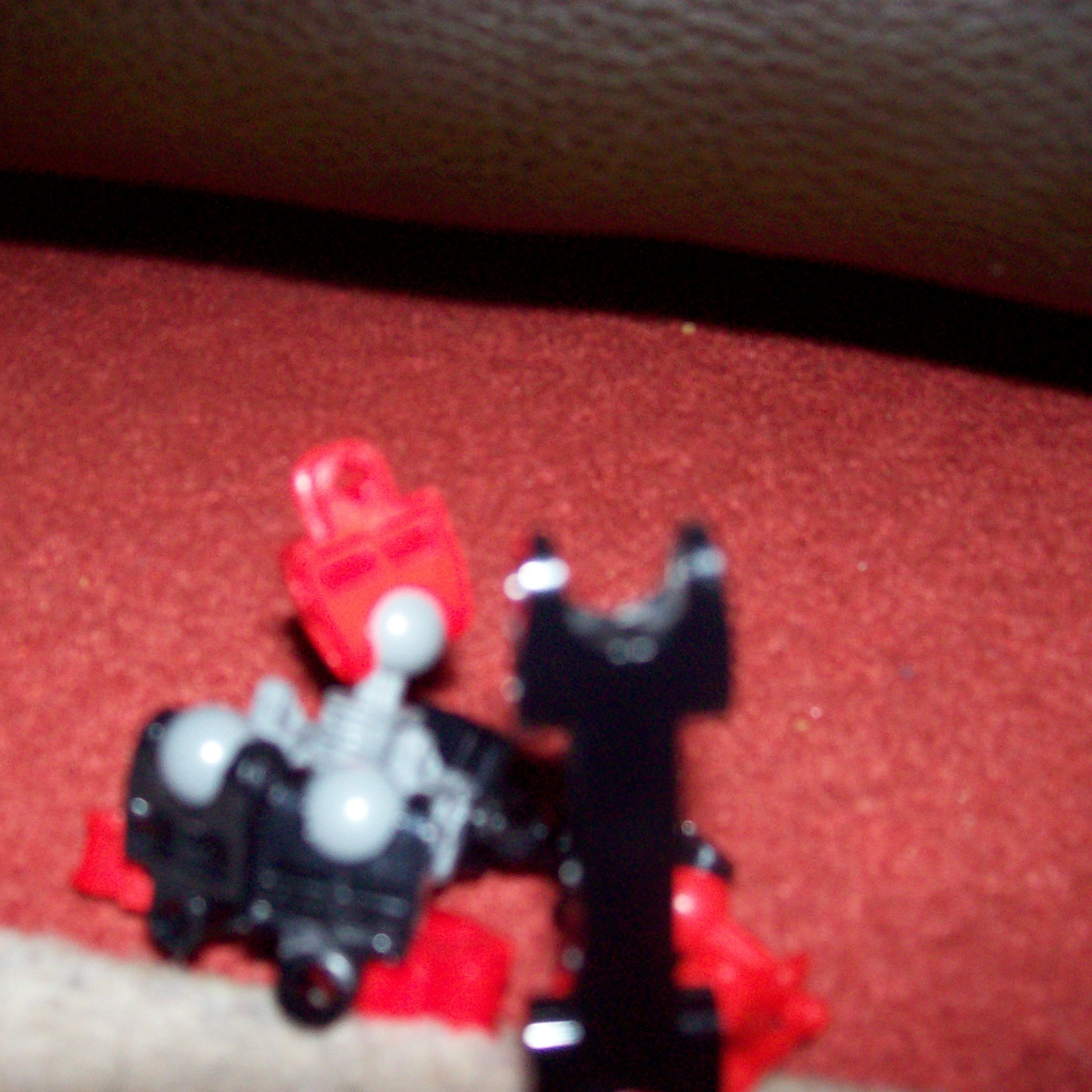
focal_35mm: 43
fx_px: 1535
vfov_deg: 39.2
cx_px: 406
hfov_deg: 38.9
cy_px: 544
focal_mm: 6
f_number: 2.7
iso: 140
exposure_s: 1/64
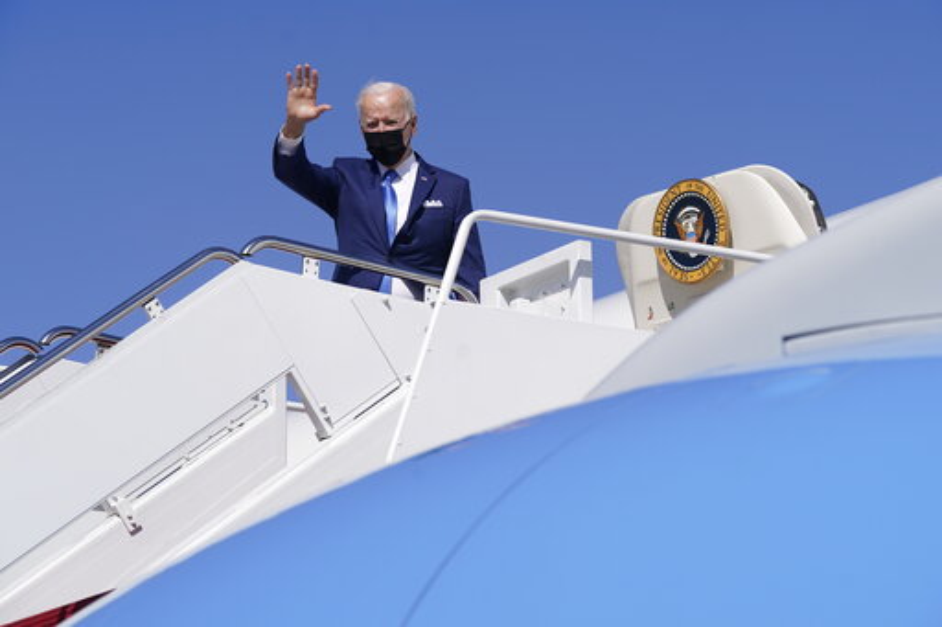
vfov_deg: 9.1
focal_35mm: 151
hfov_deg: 13.6
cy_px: 314
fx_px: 3950
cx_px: 471
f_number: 5.6
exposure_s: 1/1250
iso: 125
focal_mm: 151
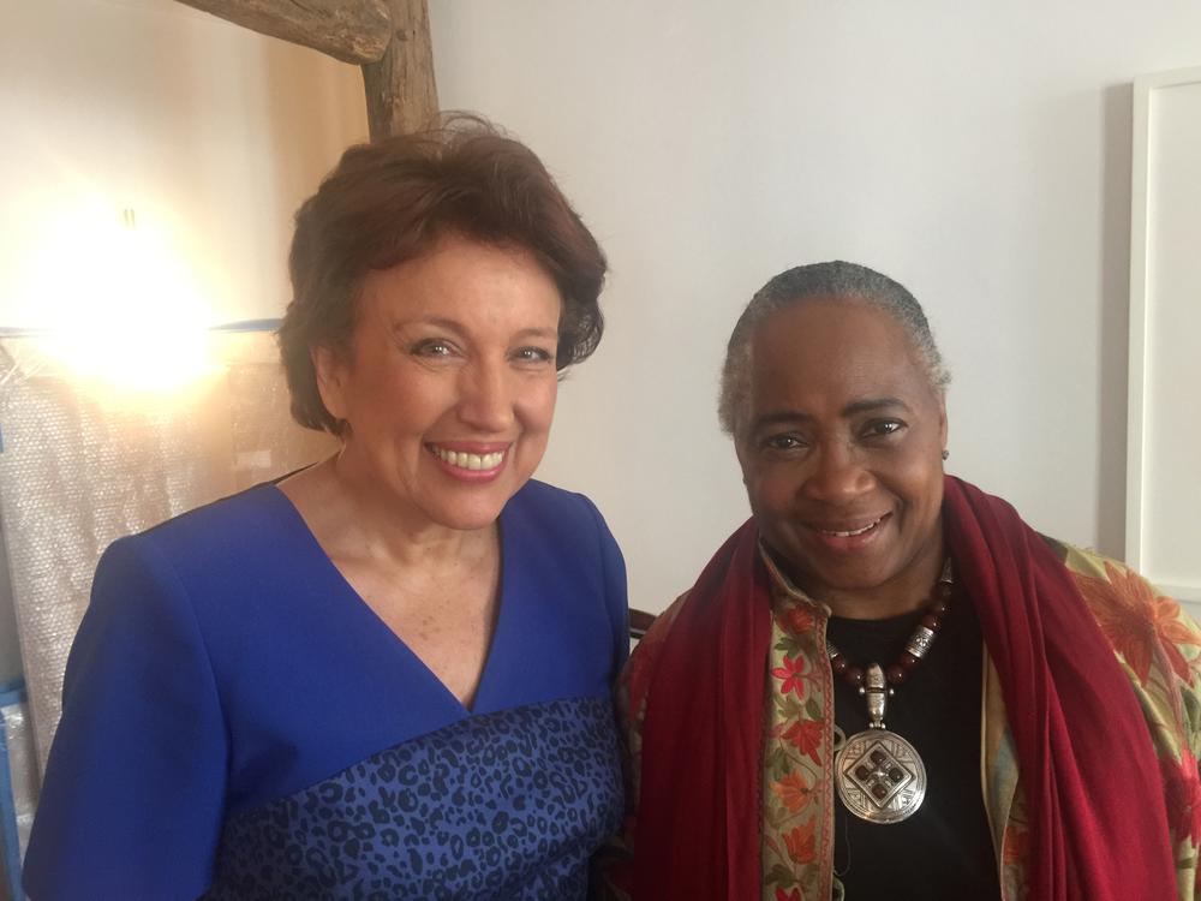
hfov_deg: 61.7
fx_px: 1006
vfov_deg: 48.2
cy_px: 450
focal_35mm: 29
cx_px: 600
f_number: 2.2
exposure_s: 1/10
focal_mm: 4.15
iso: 125
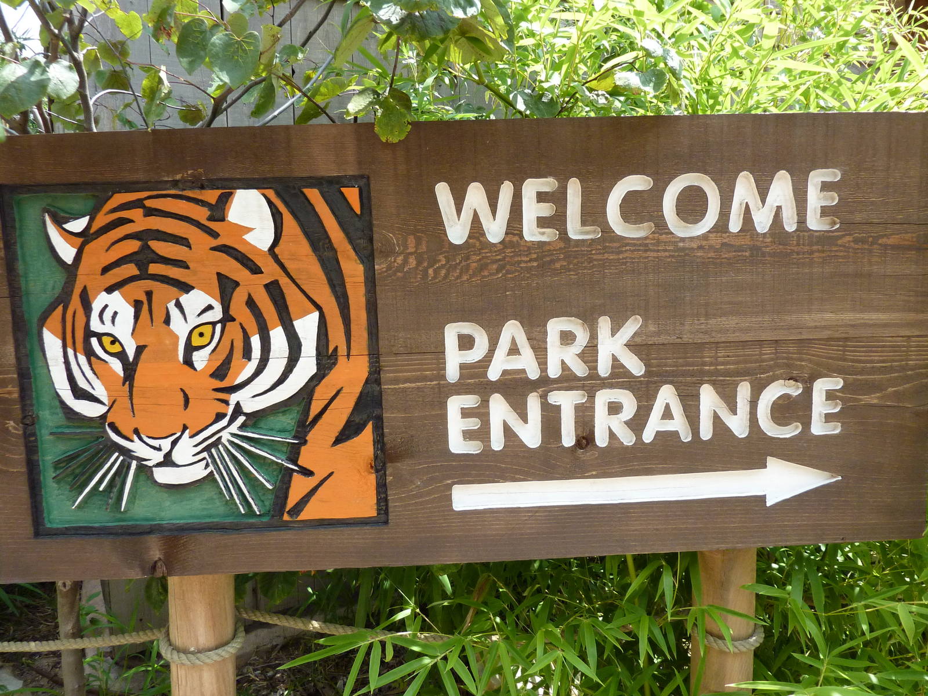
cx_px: 464
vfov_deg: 54.9
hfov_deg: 69.4
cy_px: 348
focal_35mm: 25
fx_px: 670
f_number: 3.3
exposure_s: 1/500
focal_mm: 4.1
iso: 250
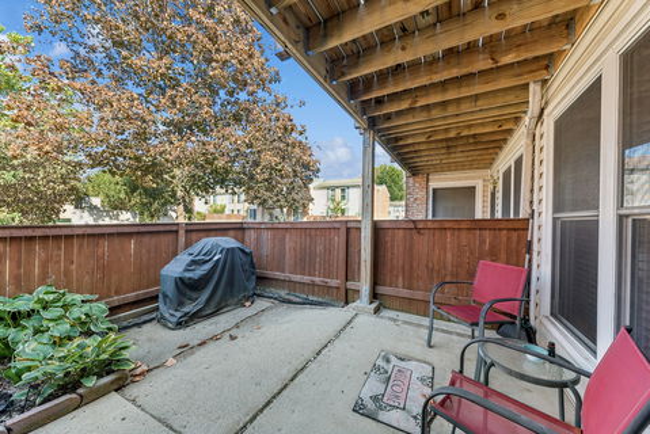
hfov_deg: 112.6
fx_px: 217
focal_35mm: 12
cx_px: 325
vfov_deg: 90.1
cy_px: 217
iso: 200
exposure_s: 1/40
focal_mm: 12
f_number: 9
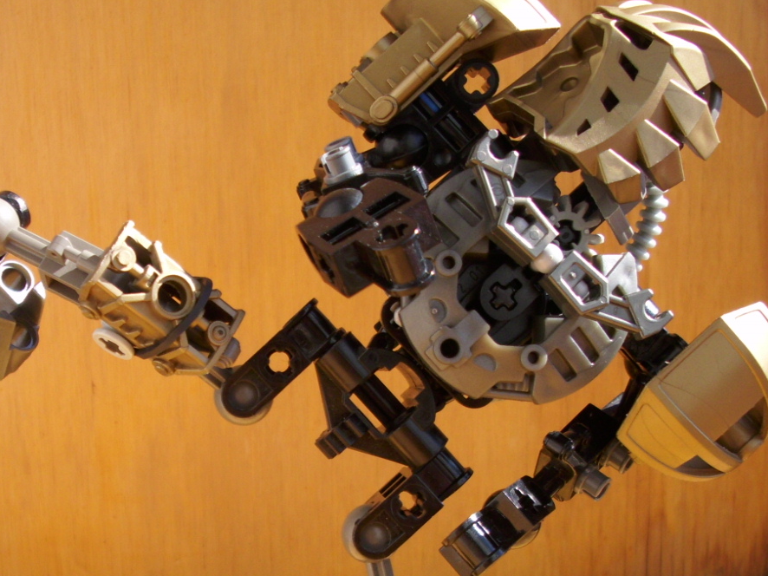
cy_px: 429
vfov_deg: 25.8
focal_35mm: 56
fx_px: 1242
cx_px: 297
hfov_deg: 34.2
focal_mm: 6.2
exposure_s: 1/369
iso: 50
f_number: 2.8
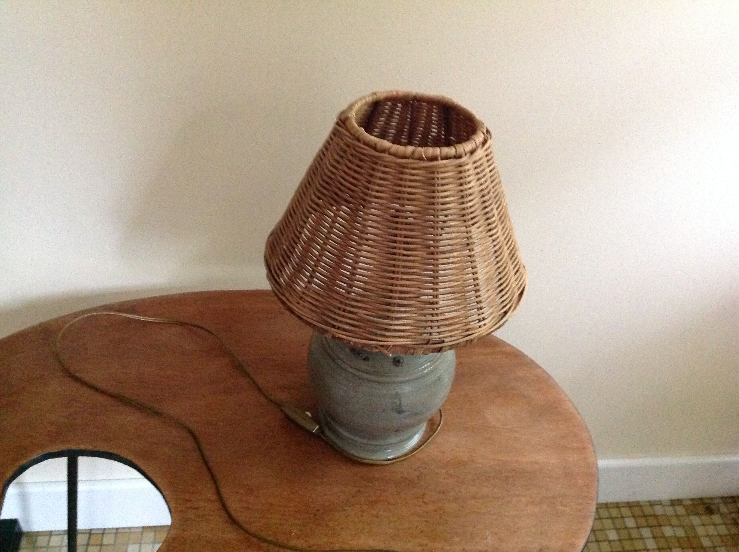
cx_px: 370
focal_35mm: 35
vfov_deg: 40.6
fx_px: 746
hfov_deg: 52.7
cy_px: 276
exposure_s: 1/15
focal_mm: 4.28
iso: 800
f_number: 2.4
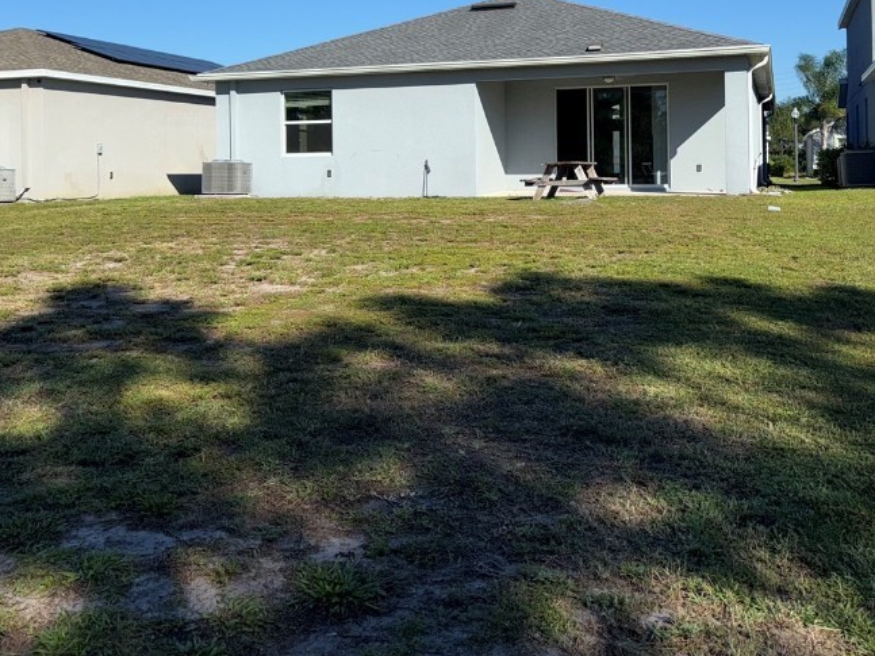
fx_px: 960
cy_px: 142
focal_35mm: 38
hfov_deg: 49.0
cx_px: 438
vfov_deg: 36.6
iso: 50
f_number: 1.78
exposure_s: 1/5714
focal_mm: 6.76
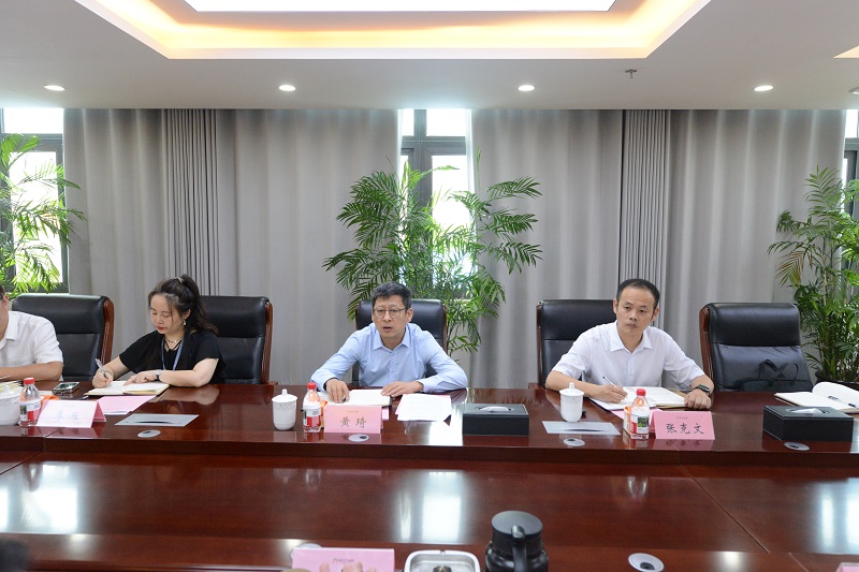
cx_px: 430
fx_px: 573
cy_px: 286
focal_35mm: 24
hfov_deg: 73.8
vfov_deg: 53.1
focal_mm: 24
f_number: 6.3
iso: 5000
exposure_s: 1/160
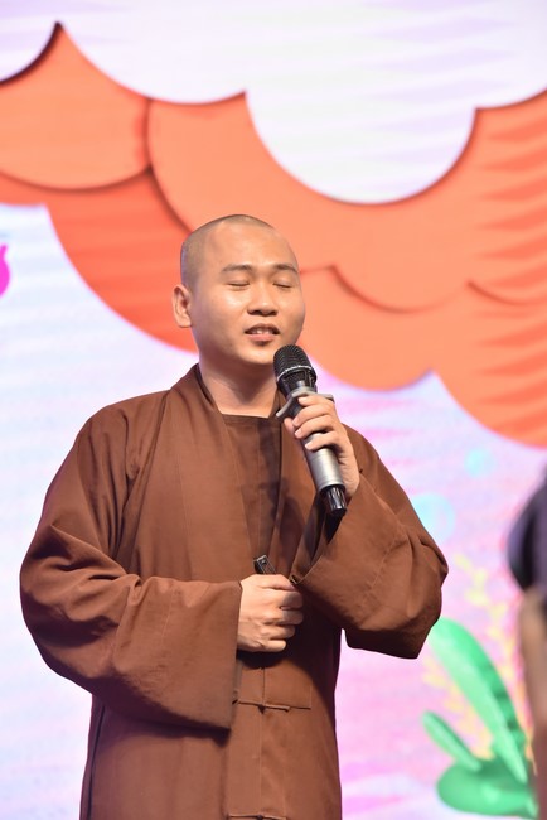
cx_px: 274
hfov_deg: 12.5
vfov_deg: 18.6
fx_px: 2504
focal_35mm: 110
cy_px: 410
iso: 2000
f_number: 5.6
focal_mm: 110
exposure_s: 1/125
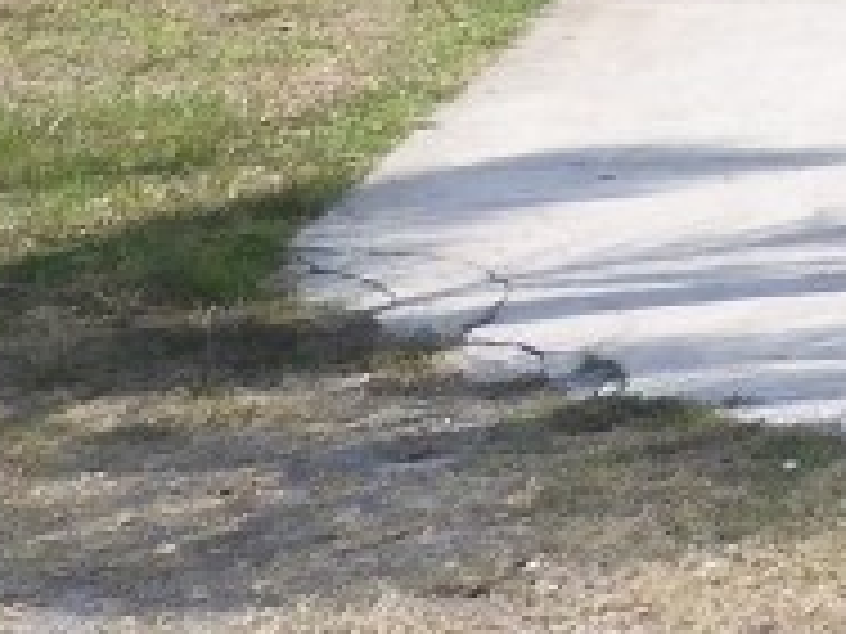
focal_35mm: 131
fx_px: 3202
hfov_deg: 11.5
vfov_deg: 10.6
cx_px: 2236
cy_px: -499
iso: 100
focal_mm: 4.3
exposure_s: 1/800
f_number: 3.4
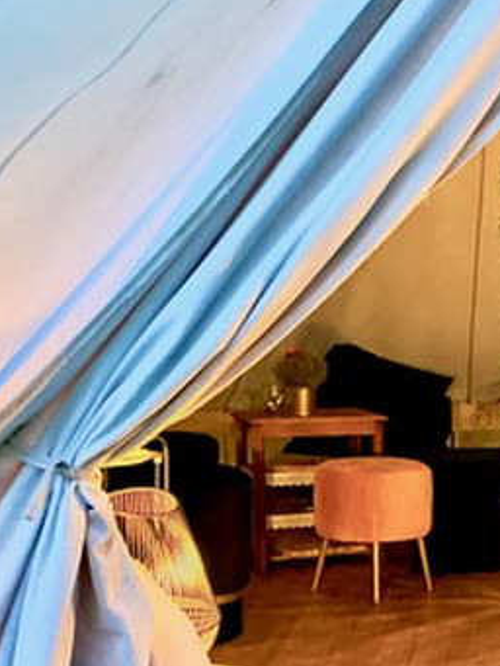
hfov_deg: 21.5
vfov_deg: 31.3
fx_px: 1174
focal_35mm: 61
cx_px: 670
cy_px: 471
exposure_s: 1/25
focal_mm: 4.25
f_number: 1.8
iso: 800
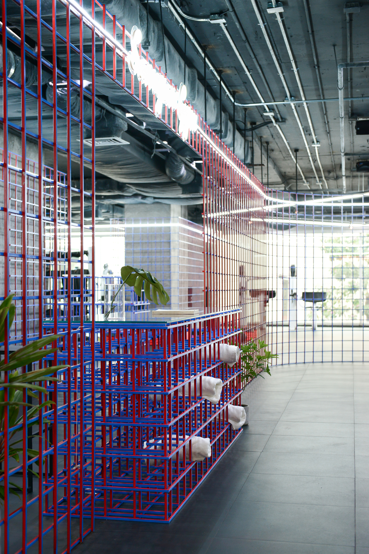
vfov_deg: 39.6
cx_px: 184
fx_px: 768
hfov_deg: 27.0
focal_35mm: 50
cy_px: 277
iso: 800
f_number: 4
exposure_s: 1/50
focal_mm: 50
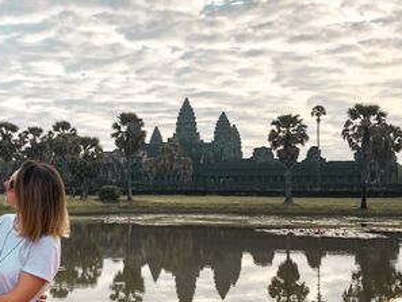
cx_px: 124
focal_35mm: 44
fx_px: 511
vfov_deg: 32.8
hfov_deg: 42.2
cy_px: 181
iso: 20
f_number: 1.8
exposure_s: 1/730
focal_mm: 4
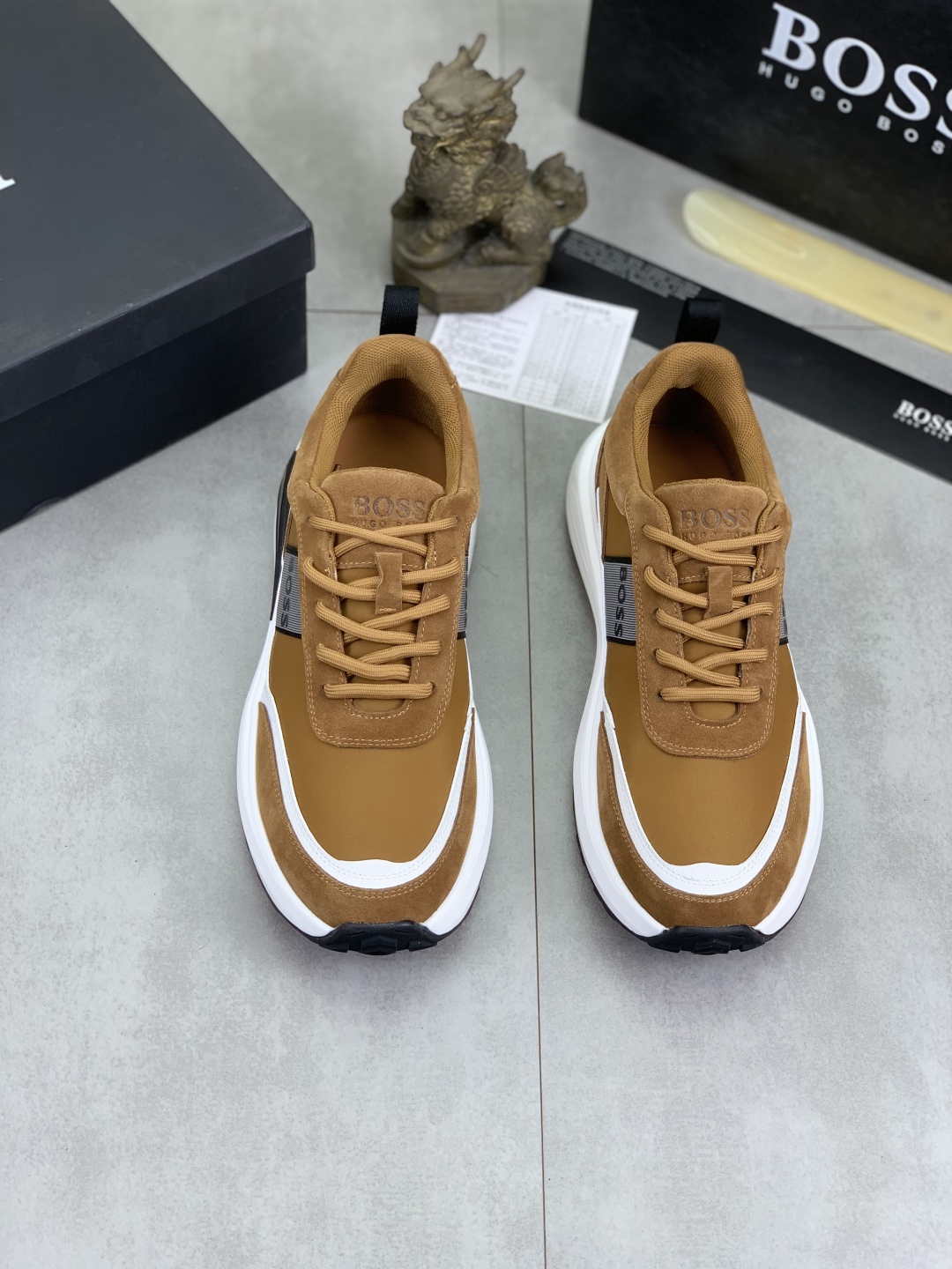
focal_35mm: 52
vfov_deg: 36.8
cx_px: 476
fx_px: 1907
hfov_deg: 28.0
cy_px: 634
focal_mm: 6
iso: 20
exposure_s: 1/100
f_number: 2.4
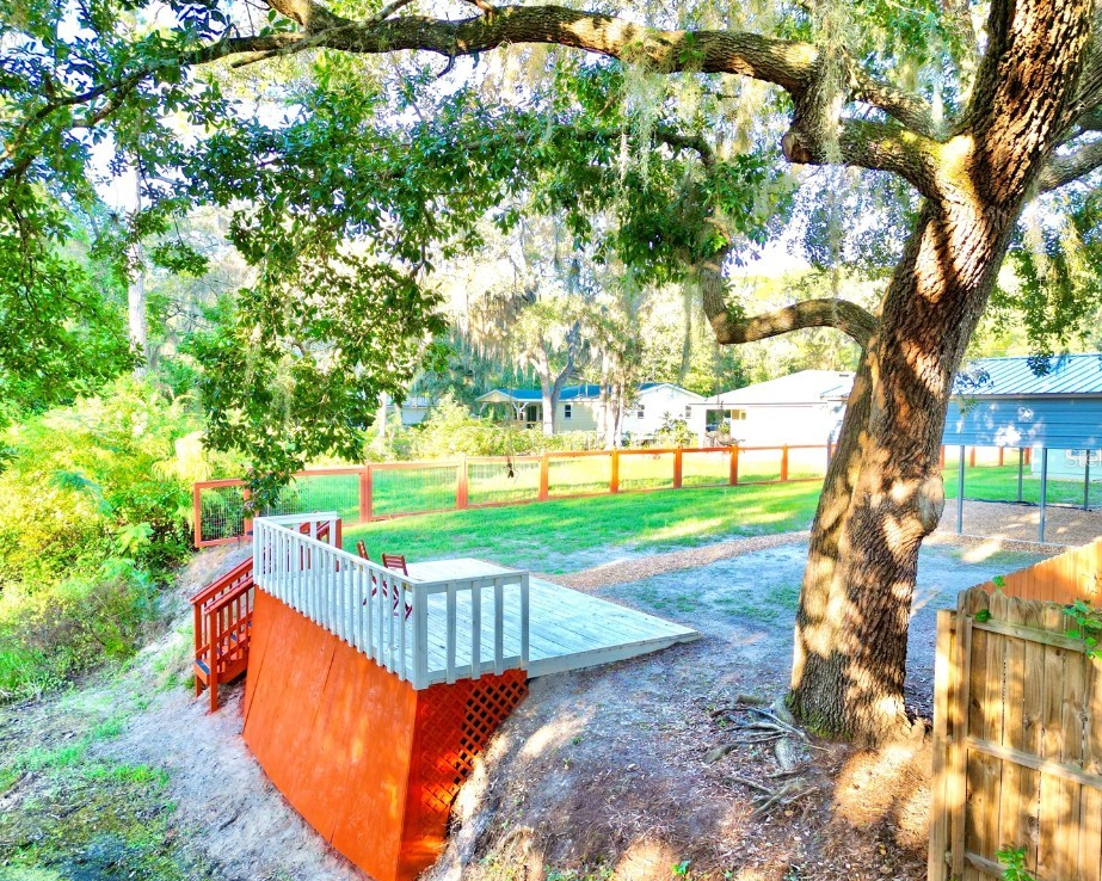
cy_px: 457
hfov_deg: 66.0
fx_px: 848
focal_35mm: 26
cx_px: 566
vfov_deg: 54.9
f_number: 1.7
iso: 100
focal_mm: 6.72
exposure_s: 1/160
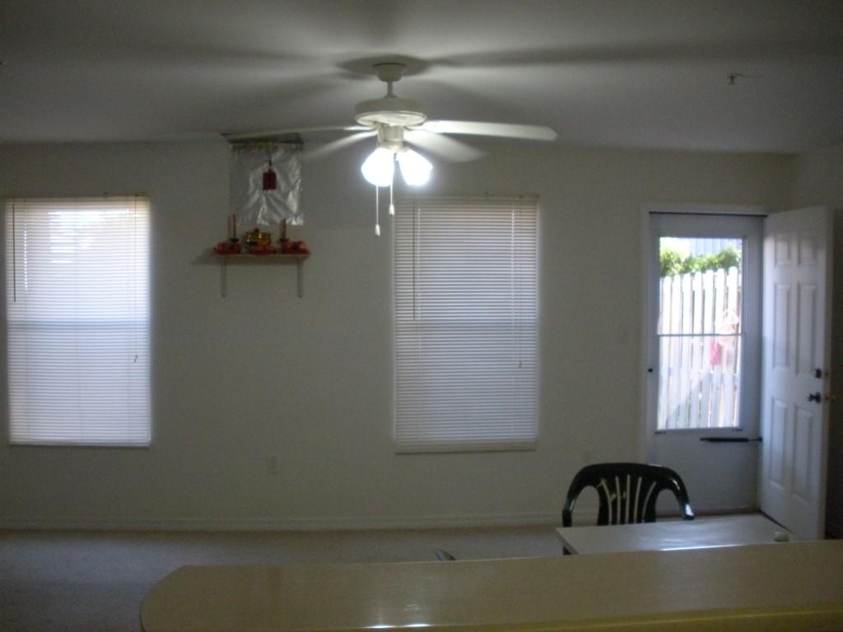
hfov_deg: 51.4
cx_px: 422
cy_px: 316
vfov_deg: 39.7
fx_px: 877
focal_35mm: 36
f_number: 3.5
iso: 400
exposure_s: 1/66.3
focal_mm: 6.3
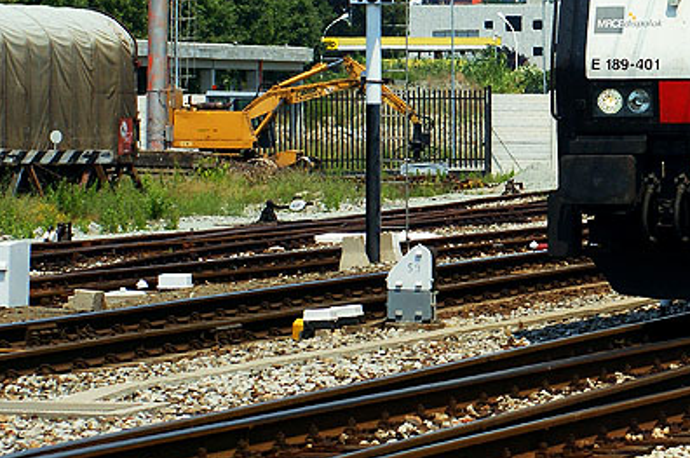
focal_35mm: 233
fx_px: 4460
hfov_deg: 8.7
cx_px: 876
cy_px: -3
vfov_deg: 5.9
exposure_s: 1/640
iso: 200
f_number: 8
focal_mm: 60
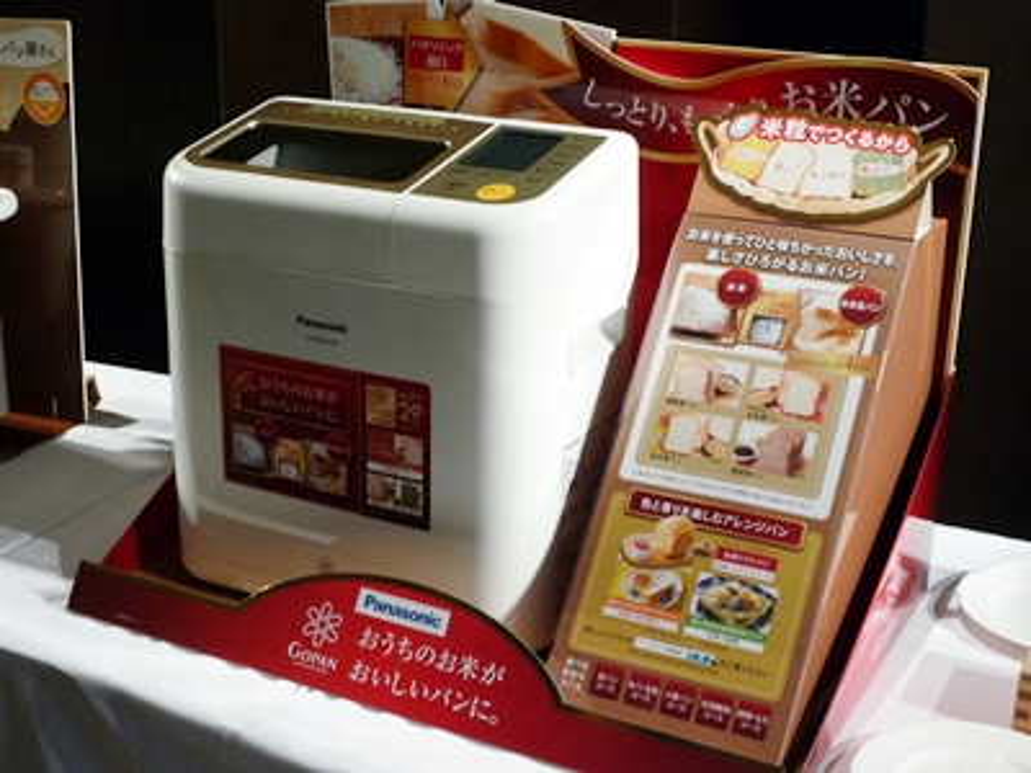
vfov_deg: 27.5
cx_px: 516
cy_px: 386
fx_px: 1579
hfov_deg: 36.2
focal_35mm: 53
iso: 250
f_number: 4.3
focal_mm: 9.3
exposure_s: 1/50
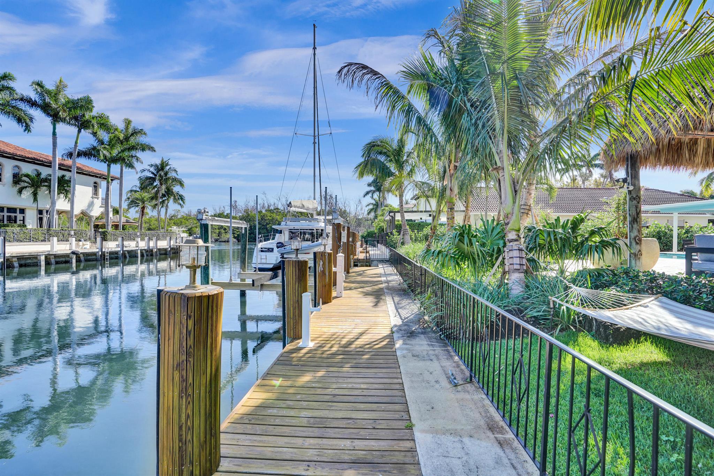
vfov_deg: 73.7
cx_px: 357
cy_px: 238
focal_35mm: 16
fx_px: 317
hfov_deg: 96.7
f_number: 5
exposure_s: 1/2500
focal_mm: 16
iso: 800
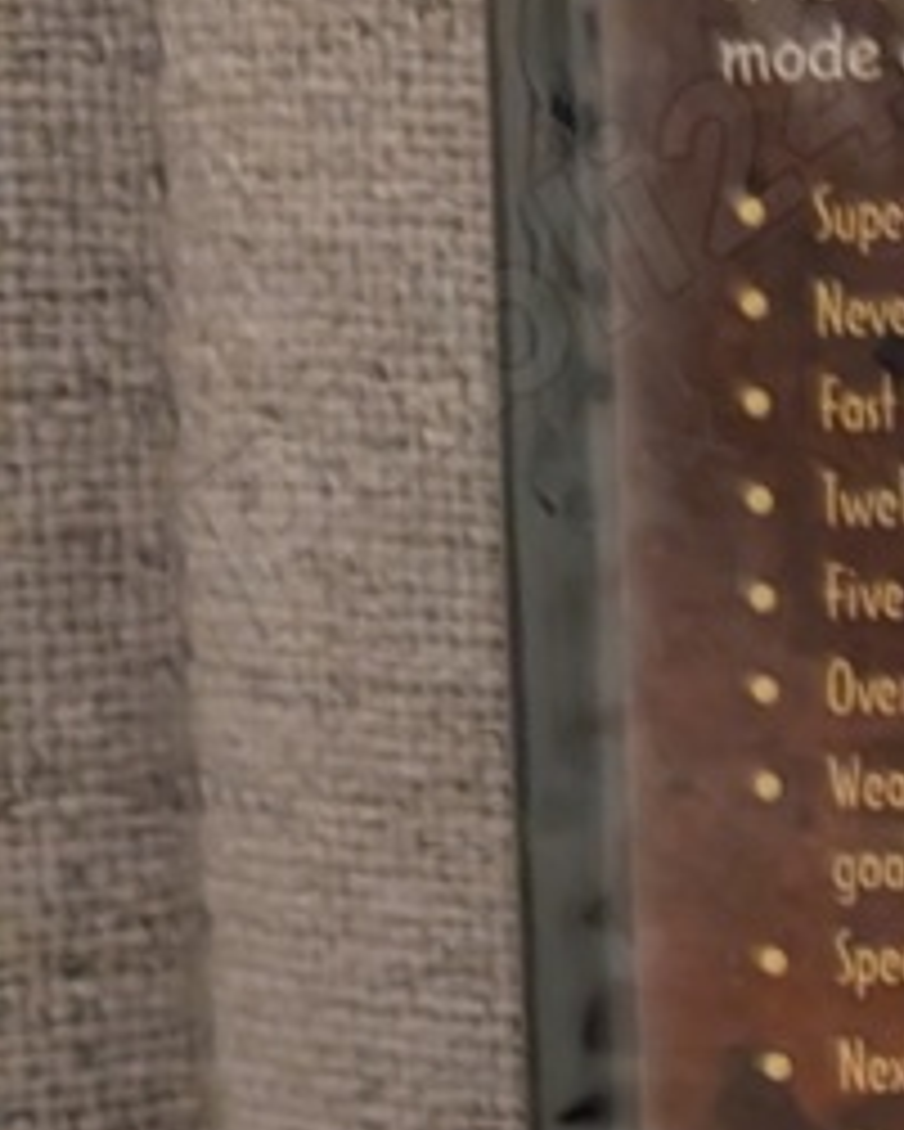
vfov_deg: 14.6
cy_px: 1598
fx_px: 4144
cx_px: 2244
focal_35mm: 124
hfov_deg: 10.5
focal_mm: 6.9
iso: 1668
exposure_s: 1/33.3
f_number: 1.68
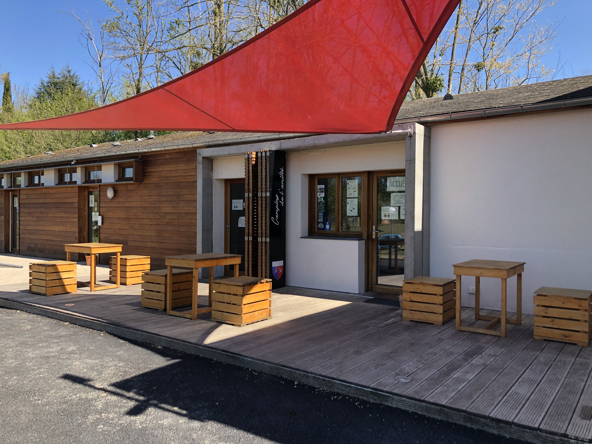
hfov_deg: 63.4
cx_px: 296
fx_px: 479
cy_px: 222
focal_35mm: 28
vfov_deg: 49.7
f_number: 1.8
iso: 20
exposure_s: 1/533
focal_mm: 3.99
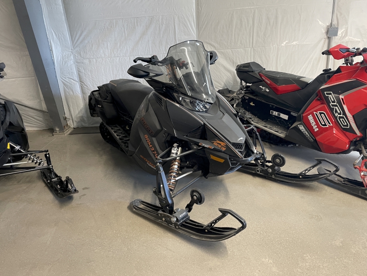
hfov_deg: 65.3
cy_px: 135
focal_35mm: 27
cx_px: 184
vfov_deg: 51.4
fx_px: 286
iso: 200
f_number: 1.6
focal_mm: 4.2
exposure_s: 1/60
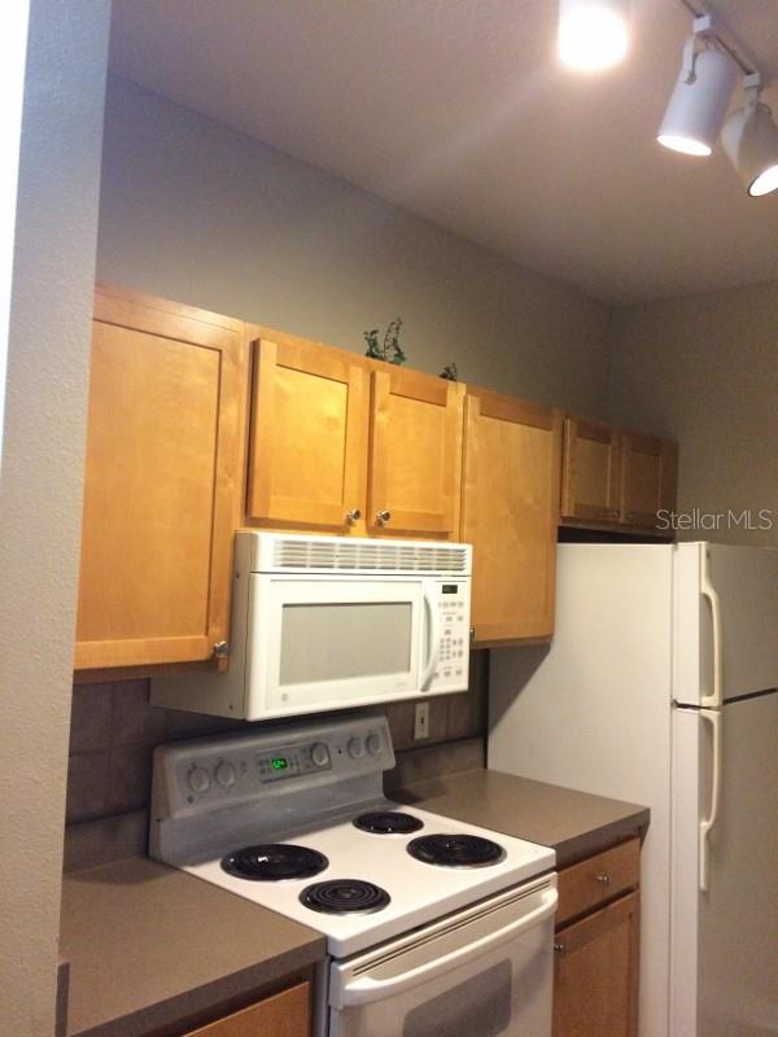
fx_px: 869
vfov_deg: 61.7
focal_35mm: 29
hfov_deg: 48.2
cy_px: 518
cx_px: 389
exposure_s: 1/30
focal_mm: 4.15
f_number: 2.2
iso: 250
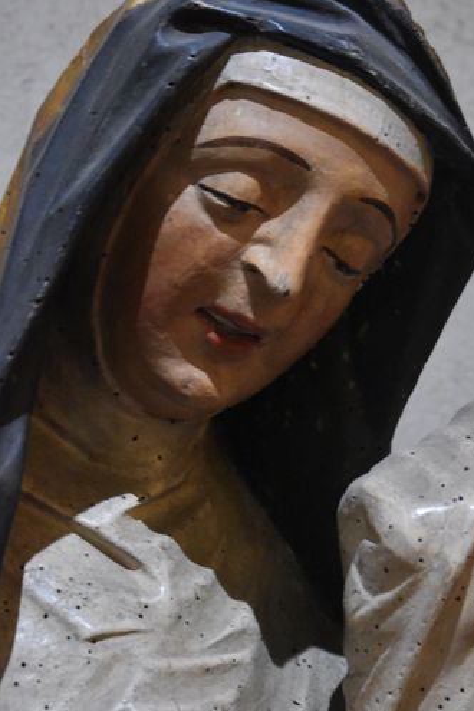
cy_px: 398
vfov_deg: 17.5
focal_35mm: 117
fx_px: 2305
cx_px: 334
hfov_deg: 11.7
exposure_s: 1/60
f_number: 4
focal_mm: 55
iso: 6400
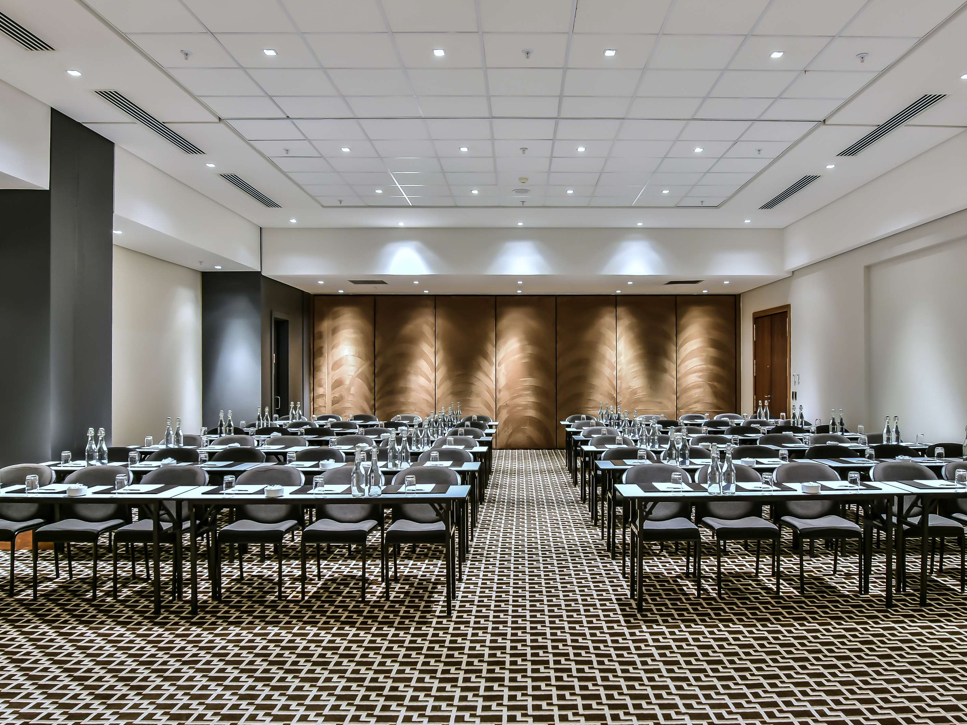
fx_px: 726
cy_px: 369
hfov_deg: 67.1
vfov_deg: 53.0
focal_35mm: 26
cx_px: 534
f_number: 9
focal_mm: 20
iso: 200
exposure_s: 1.3
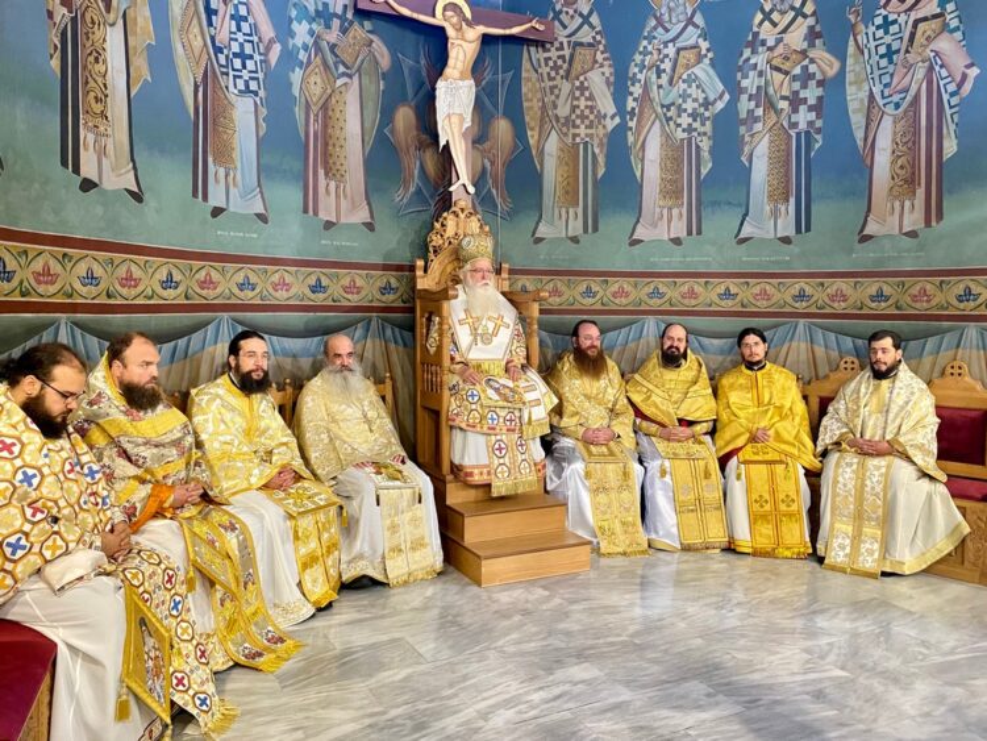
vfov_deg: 53.1
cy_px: 370
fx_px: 742
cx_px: 494
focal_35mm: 26
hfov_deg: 67.3
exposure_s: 1/50
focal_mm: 4.25
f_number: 1.8
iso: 320
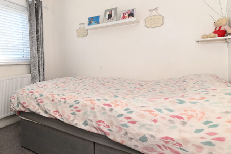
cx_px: 64
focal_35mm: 24
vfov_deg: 52.9
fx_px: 154
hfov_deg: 69.9
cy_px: 65
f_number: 10
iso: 3200
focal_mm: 15
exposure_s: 1/200
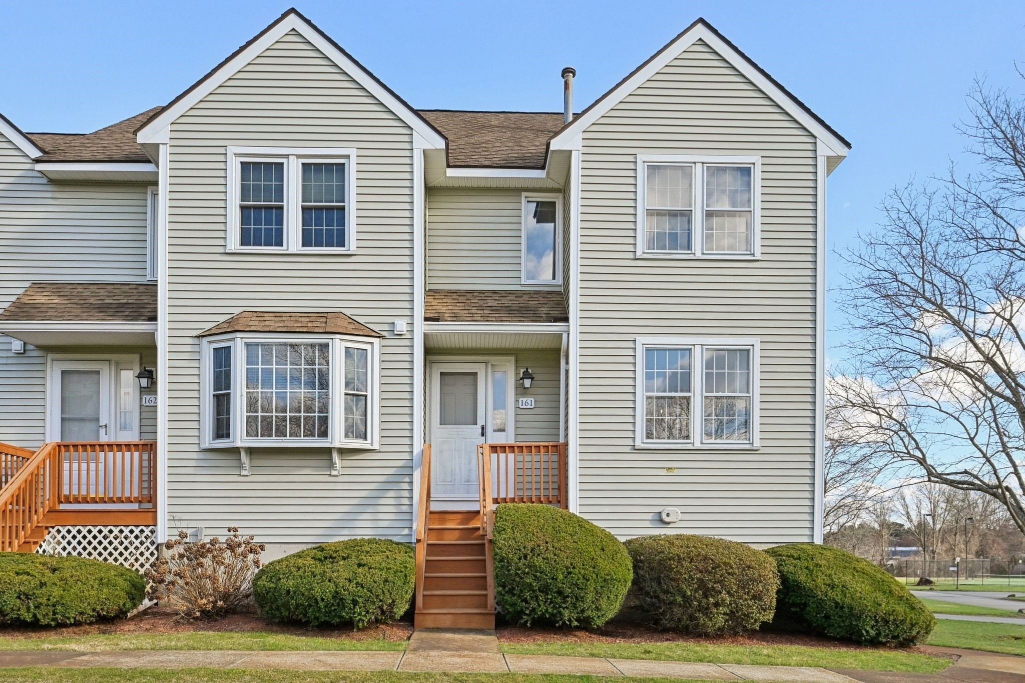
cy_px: 342
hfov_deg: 84.0
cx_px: 512
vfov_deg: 61.9
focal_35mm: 20
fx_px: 569
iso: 400
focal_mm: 20
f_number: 8
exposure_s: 1/500
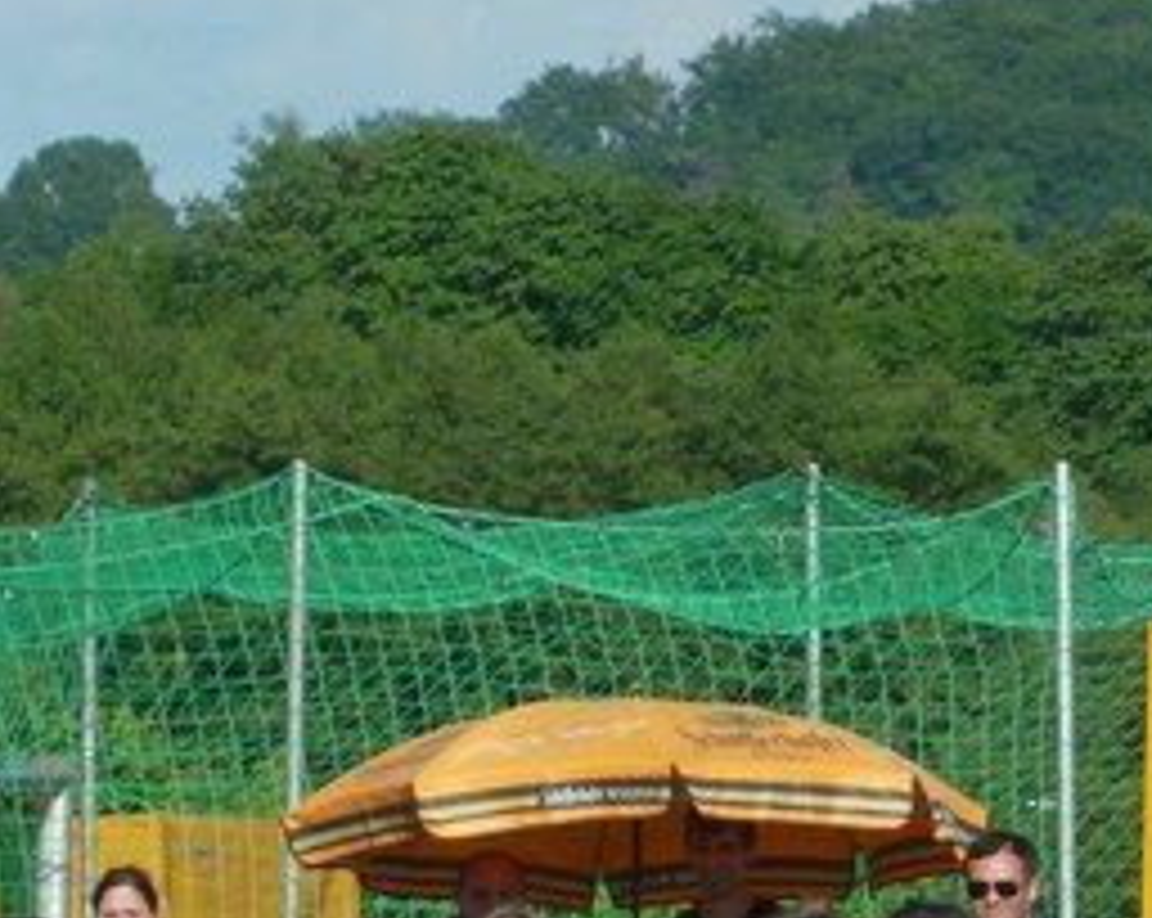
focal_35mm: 802
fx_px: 27302
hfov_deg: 2.4
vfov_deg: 1.9
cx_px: 918
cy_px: 1127
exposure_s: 1/1000
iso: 200
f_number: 4.9
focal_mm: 49.2
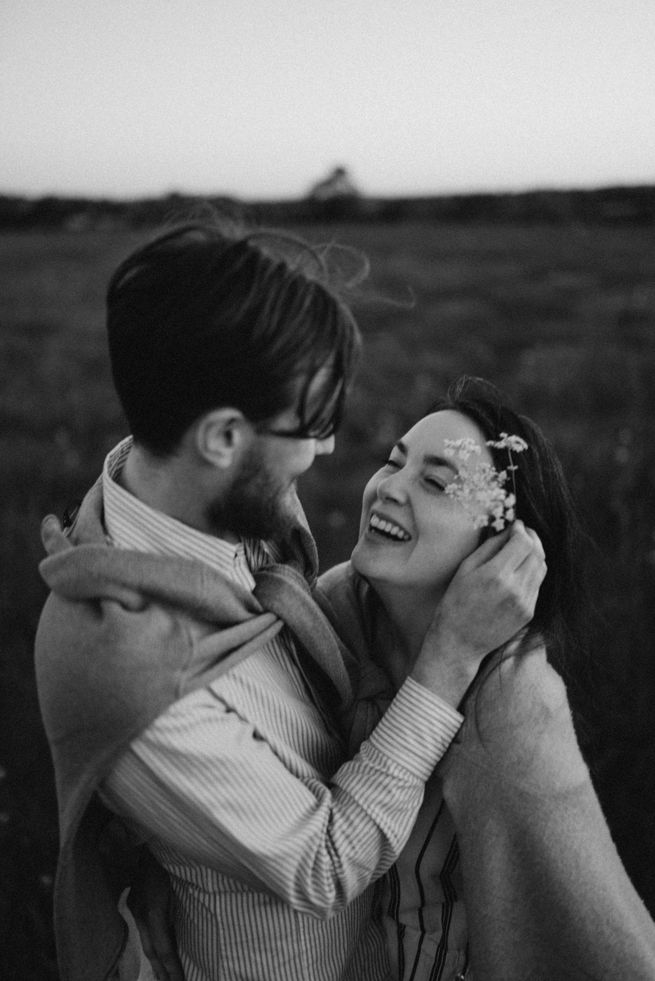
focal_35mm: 35
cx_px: 328
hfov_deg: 37.9
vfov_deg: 54.4
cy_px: 490
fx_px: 955
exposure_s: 1/200
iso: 200
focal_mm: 35
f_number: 1.4
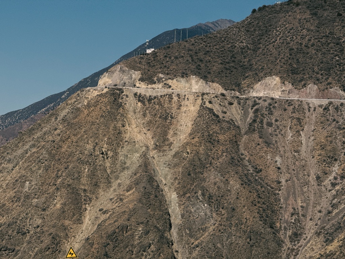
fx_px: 1196
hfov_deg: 16.4
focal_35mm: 120
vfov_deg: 12.3
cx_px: 172
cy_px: 130
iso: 50
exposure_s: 1/1773
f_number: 2.8
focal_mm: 15.66
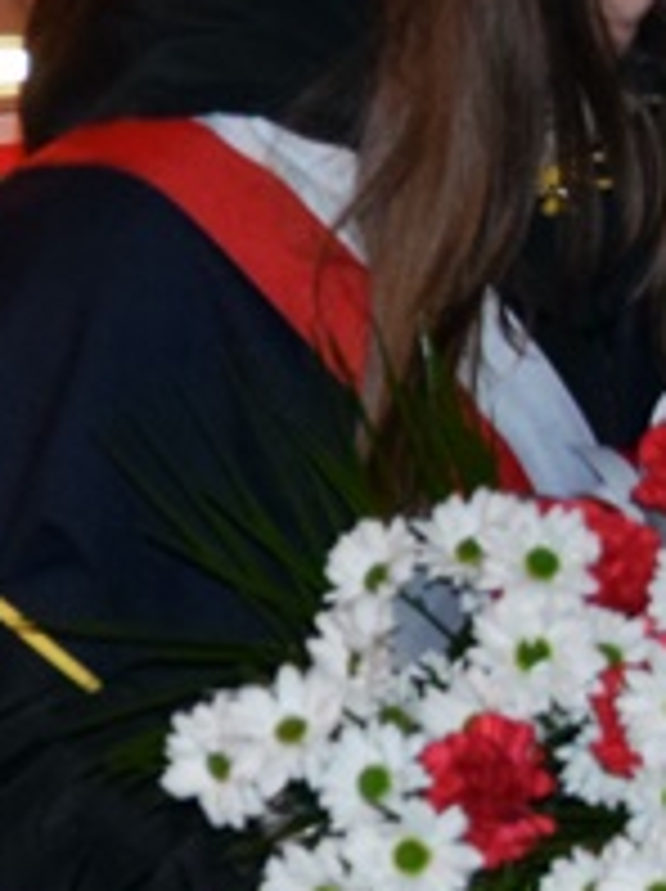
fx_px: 5399
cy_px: 364
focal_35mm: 210
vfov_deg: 9.4
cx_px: -454
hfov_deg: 6.9
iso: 2200
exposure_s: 1/60
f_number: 4.2
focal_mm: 32
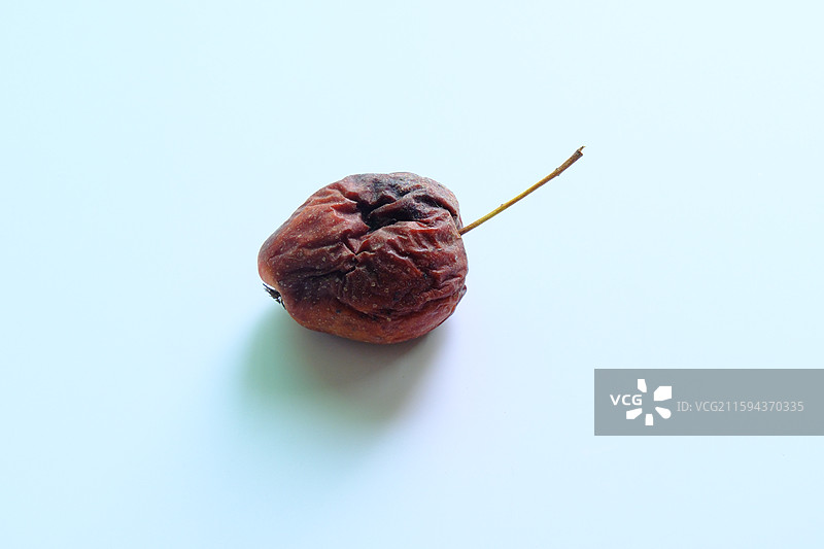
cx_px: 412
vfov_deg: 28.1
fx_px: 1098
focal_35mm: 48
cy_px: 274
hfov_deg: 41.1
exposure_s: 1/40
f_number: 7.1
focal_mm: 32.1
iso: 800
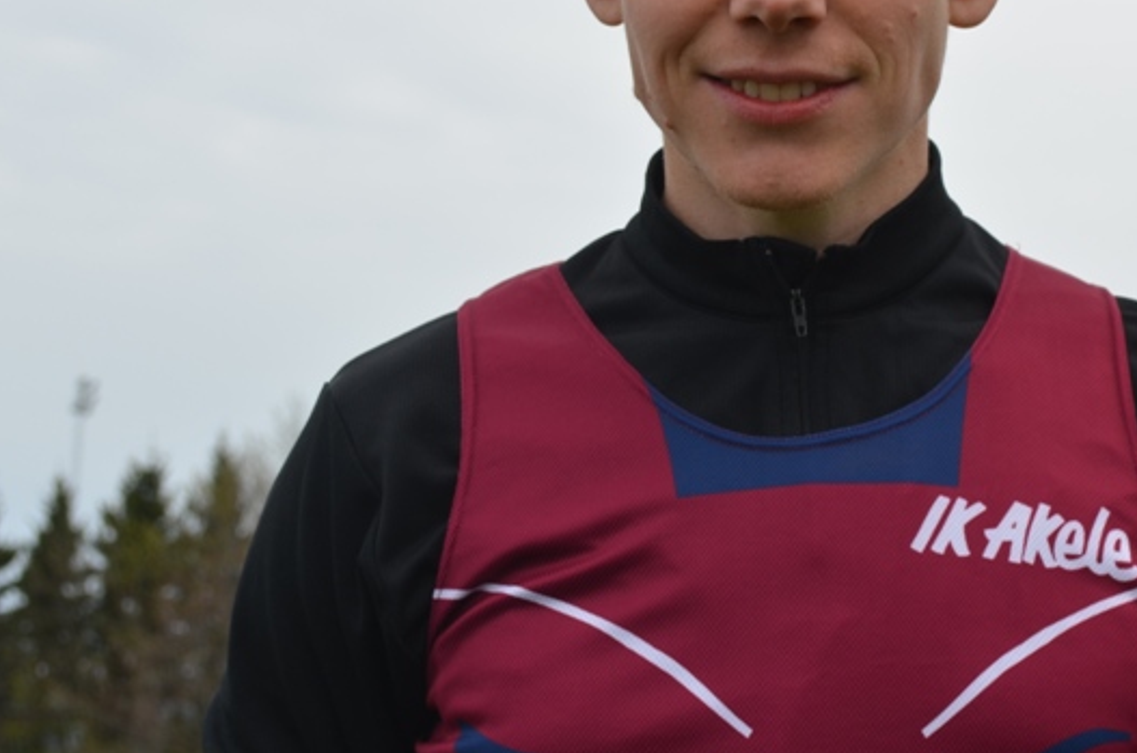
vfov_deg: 13.4
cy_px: 145
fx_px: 3183
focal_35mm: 101
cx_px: 802
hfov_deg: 20.1
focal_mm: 40
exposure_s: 1/250
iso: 100
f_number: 8
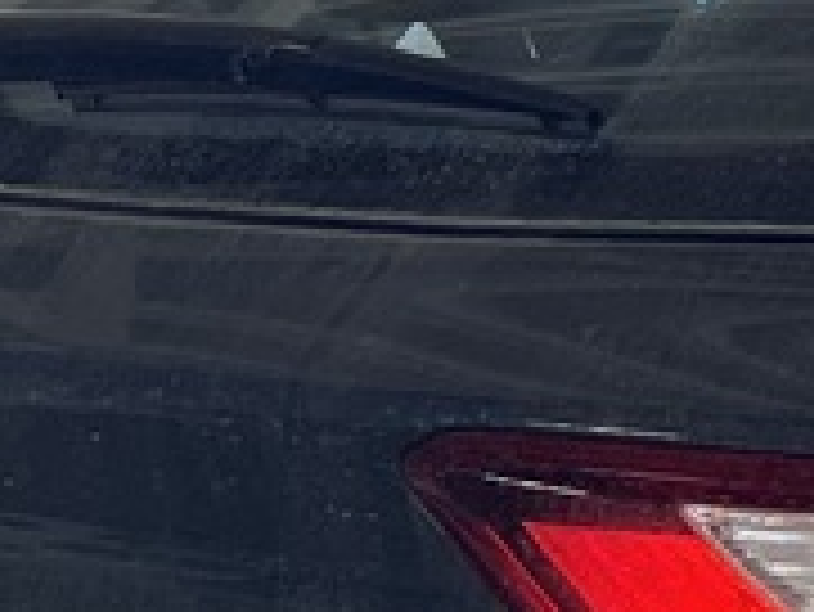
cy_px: 873
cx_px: 1862
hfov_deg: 8.8
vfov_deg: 7.1
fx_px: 4871
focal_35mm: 207
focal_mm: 5.1
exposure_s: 1/106
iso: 32
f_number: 1.6
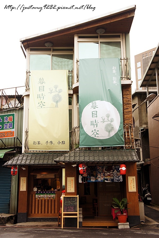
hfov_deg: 34.2
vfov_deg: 49.6
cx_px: 80
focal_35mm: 39
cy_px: 119
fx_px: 259
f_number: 4
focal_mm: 26
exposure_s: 1/160
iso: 200
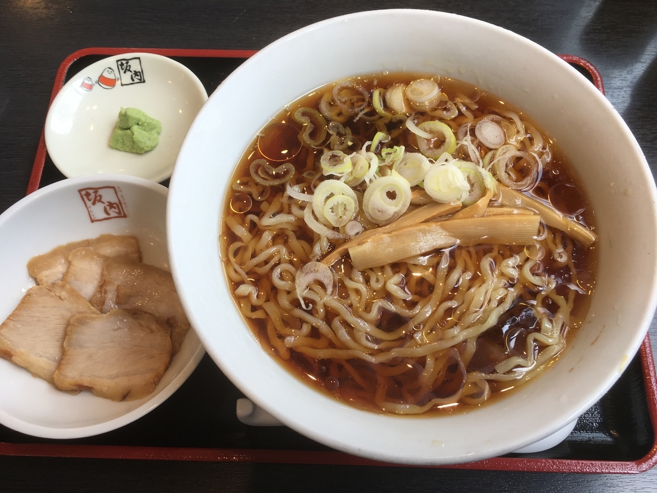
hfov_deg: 61.7
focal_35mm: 29
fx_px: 550
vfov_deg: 48.2
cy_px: 246
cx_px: 328
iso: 25
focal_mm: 4.15
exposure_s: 1/60
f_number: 2.2
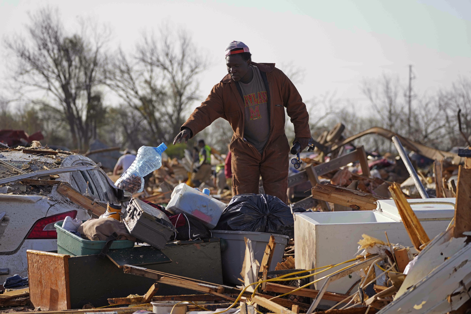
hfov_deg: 14.3
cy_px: 157
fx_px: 1871
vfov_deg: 9.6
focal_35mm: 143
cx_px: 236
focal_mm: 143
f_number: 5
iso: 320
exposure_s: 1/1250
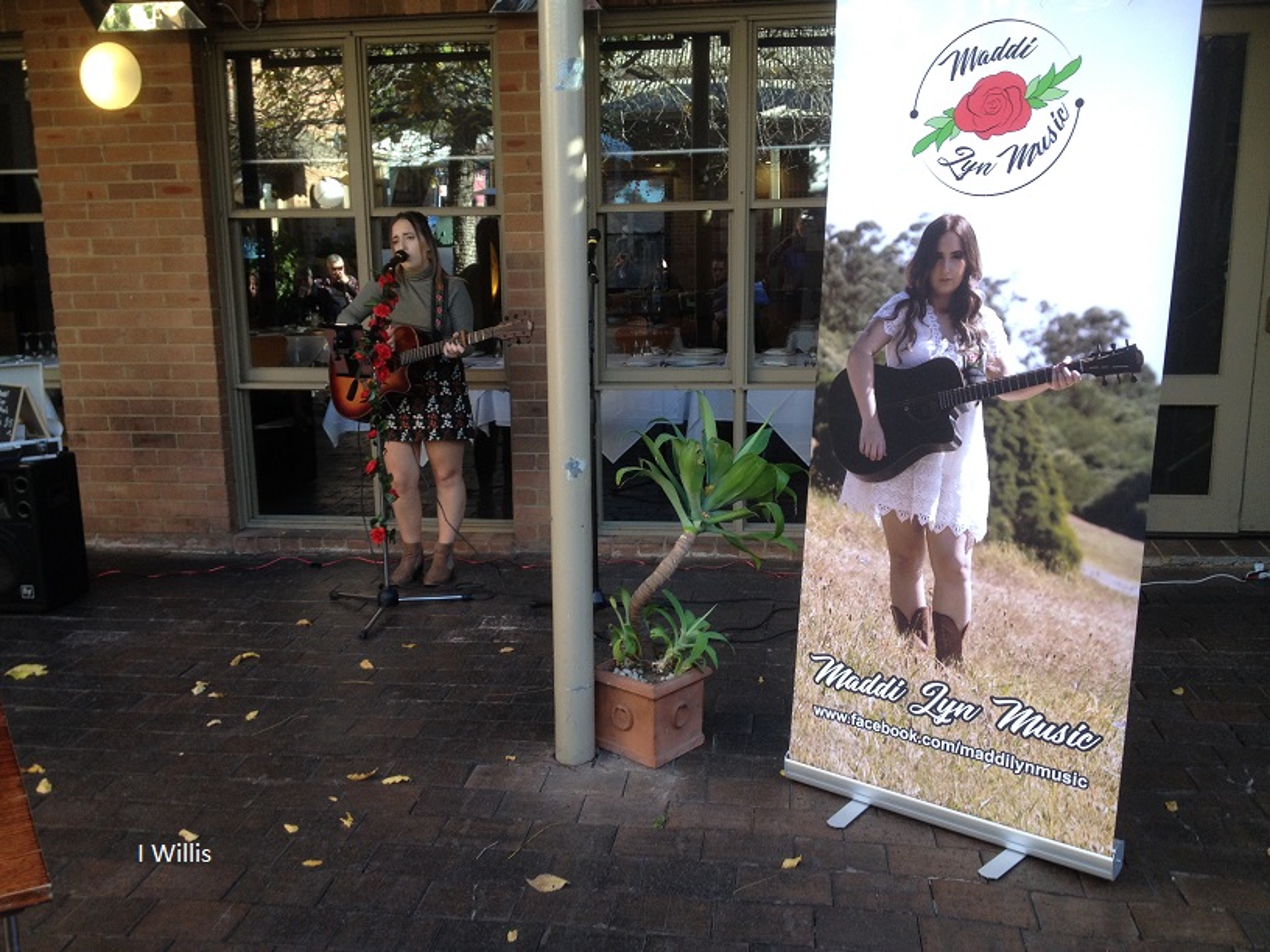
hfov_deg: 52.6
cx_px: 635
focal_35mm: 35
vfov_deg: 40.7
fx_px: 1284
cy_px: 476
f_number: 2.4
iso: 64
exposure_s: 1/60
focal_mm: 4.28
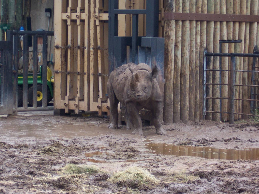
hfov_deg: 13.3
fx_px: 1107
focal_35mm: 148
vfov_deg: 10.0
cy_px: 91
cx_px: 119
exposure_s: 1/125
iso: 140
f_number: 4.8
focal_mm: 22
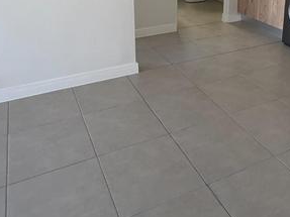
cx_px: 181
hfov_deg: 47.5
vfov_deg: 33.2
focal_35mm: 39
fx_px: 327
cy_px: -7
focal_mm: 2.22
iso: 50
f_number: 2.2
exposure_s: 1/99
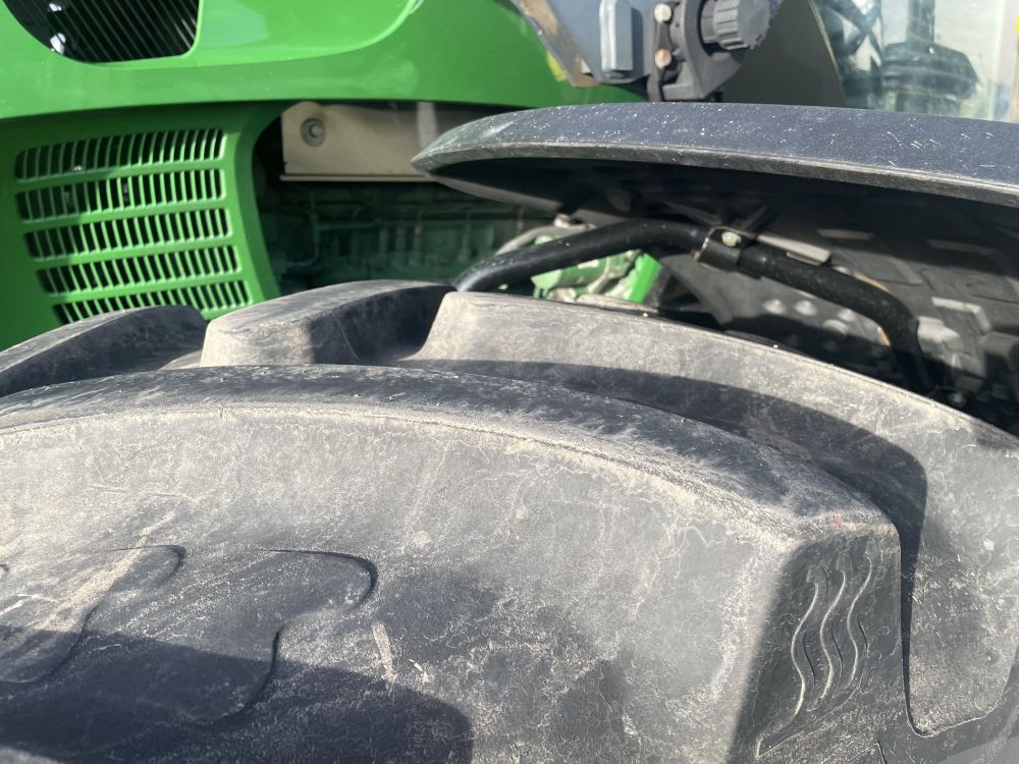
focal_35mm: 26
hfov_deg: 67.3
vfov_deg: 53.1
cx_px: 510
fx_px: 765
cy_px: 382
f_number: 1.6
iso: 32
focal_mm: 4.2
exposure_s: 1/465
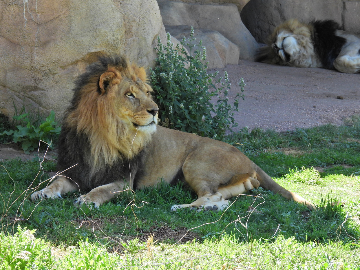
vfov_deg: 4.8
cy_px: 133
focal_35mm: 309
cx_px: 180
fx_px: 3213
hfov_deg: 6.4
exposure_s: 1/125
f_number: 5
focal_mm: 53.5
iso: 100
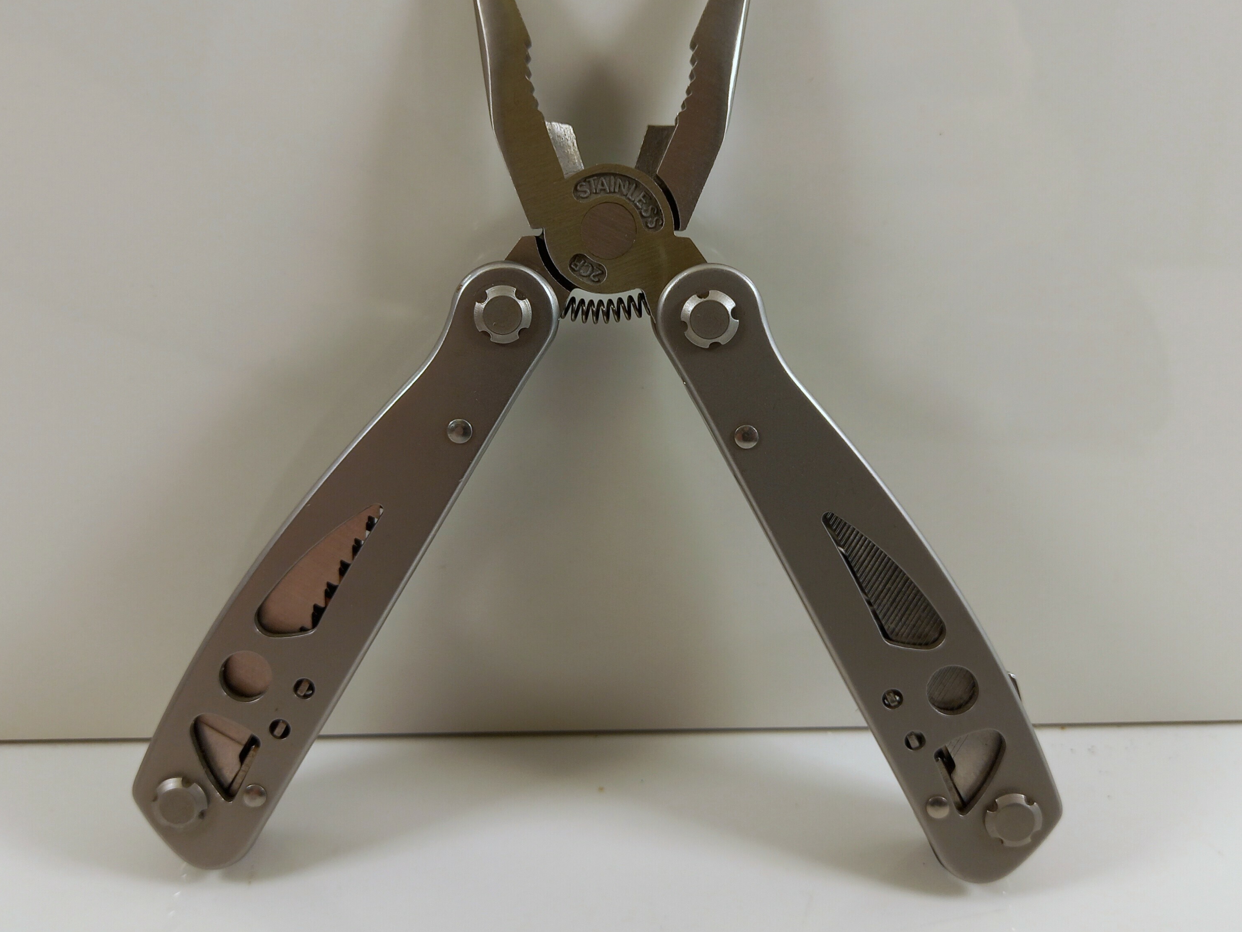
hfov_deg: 55.3
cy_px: 383
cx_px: 573
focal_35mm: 33
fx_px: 1184
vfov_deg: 42.8
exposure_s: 1/100
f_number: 2
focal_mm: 4.6
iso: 40
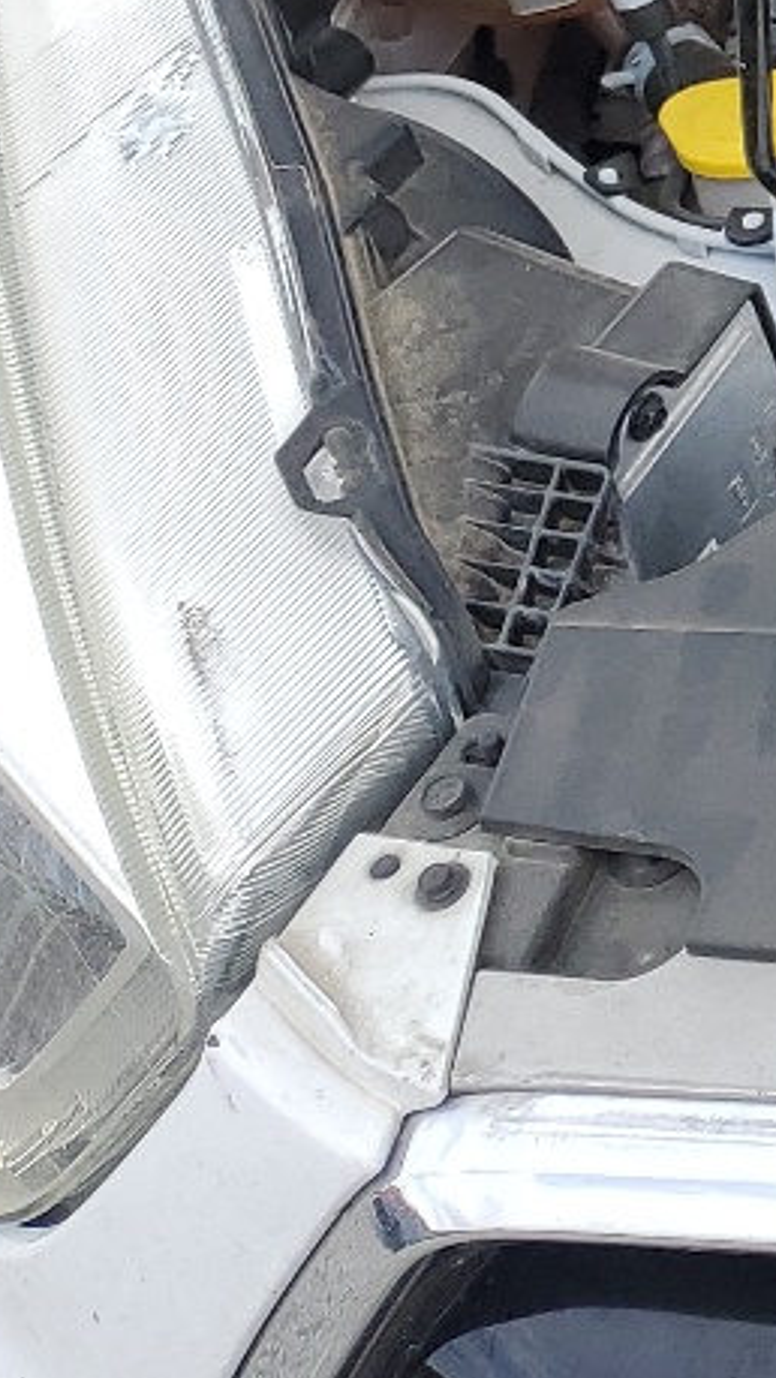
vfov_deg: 20.1
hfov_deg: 9.6
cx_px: 2289
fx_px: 3617
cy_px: -331
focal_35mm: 99
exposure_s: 1/1000
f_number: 1.5
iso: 50
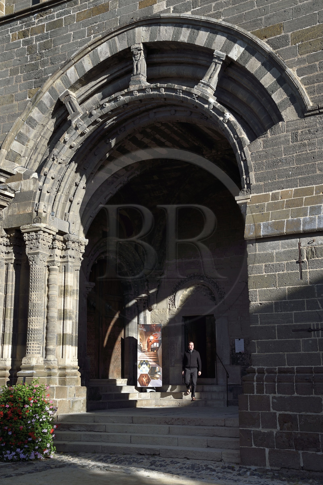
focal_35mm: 48
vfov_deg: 41.1
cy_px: 242
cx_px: 162
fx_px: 647
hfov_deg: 28.1
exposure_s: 1/250
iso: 200
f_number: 11
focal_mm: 48
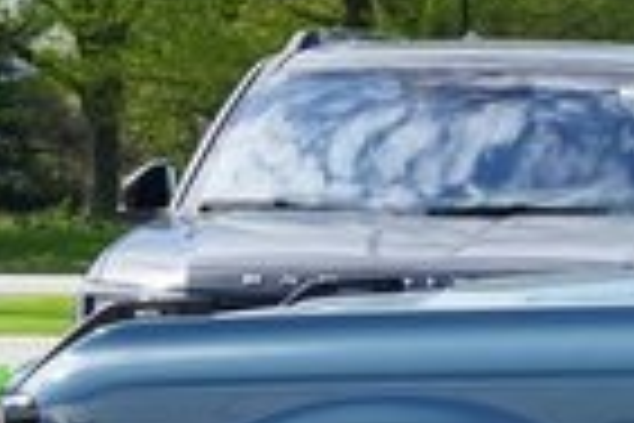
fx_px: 4543
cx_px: 1353
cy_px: 394
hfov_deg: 7.6
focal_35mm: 258
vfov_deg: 5.3
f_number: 13
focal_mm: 57
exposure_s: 1/80
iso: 100
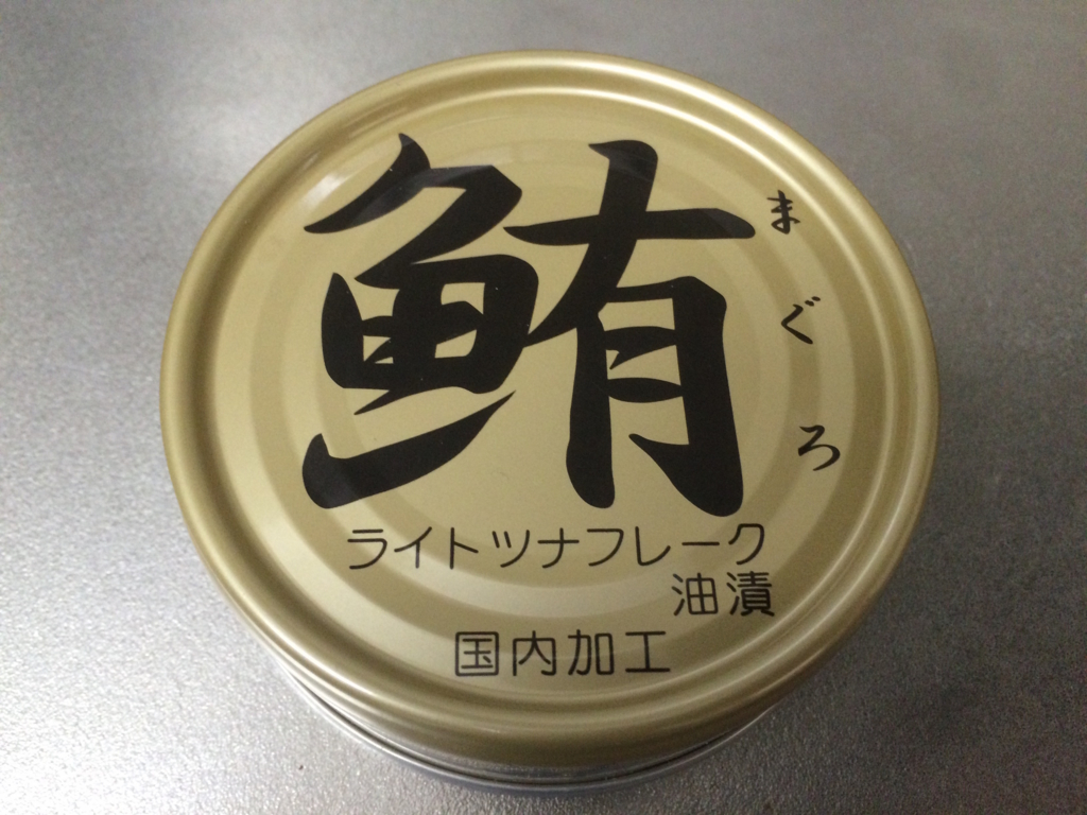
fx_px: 911
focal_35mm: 29
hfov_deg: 61.7
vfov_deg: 48.2
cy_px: 408
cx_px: 544
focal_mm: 4.15
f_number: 2.2
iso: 320
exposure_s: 1/33
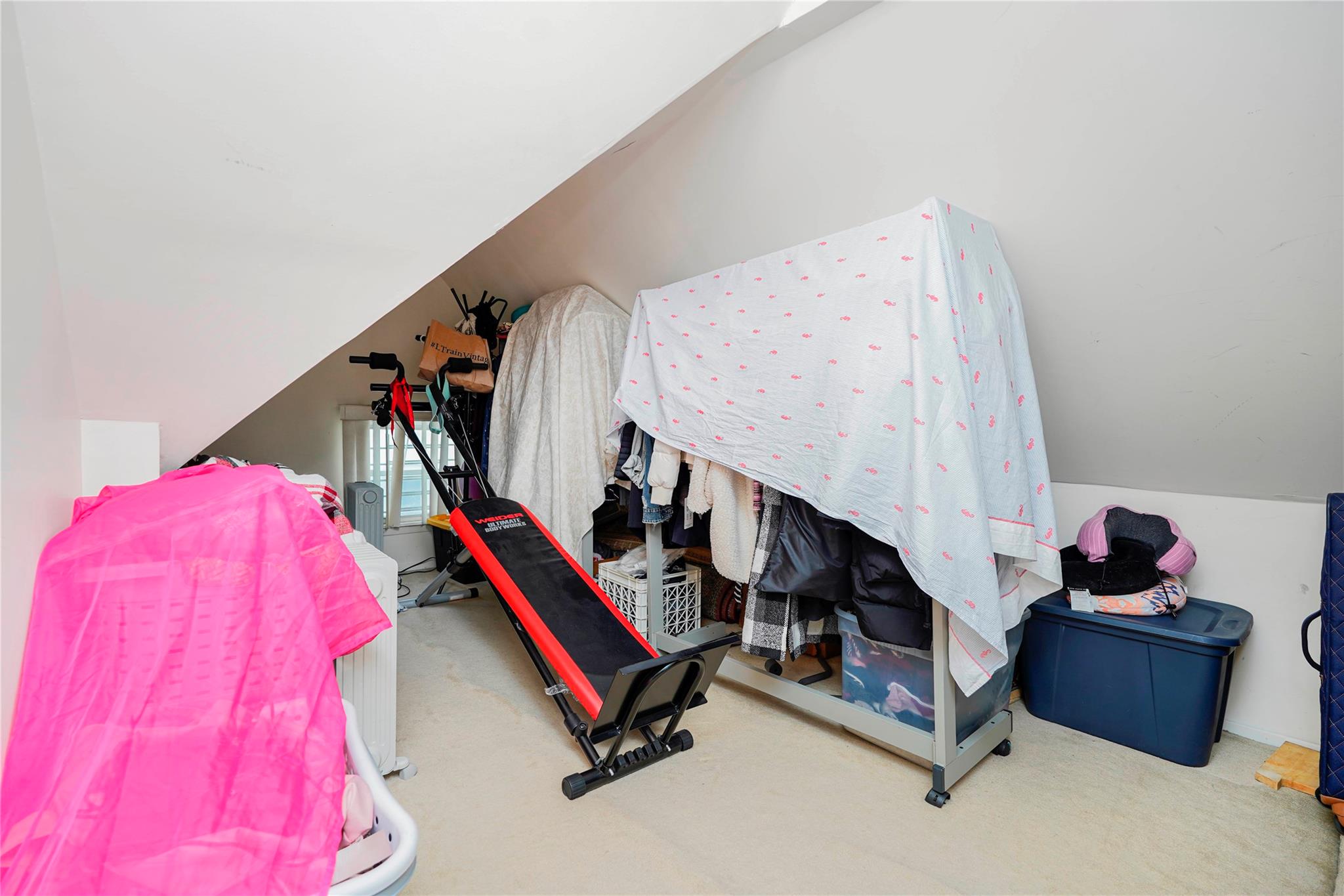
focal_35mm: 16
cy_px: 448
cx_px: 672
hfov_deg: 96.7
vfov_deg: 73.7
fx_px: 597
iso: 200
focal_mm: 16
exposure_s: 1/30
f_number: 4
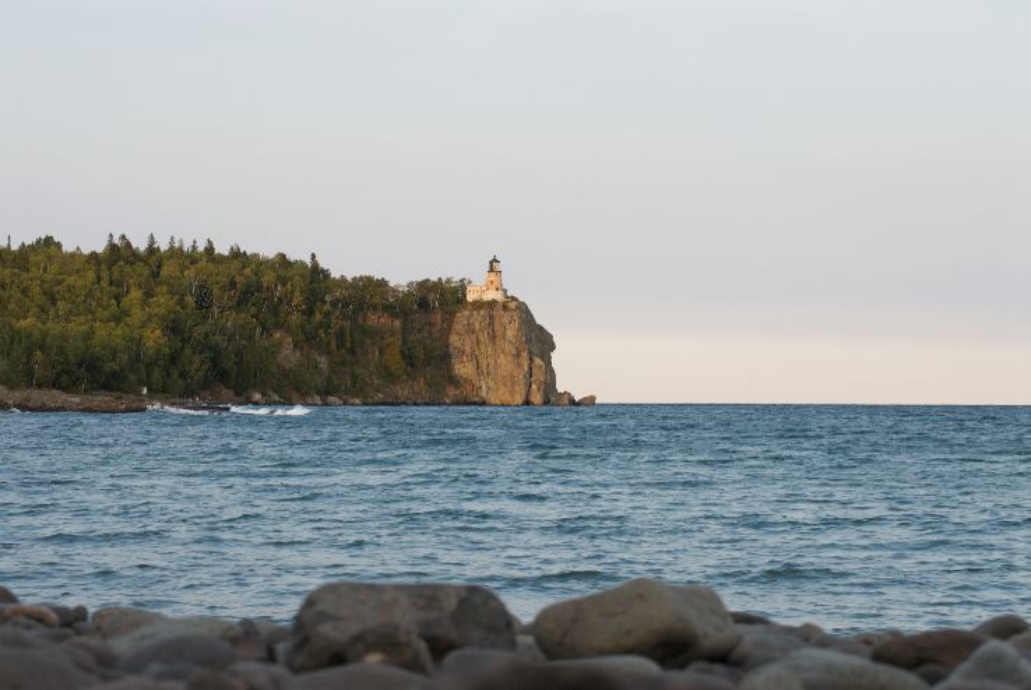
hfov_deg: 24.6
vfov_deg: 16.6
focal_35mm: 82
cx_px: 516
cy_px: 345
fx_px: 2365
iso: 200
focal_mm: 55
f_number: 10
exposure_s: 1/45
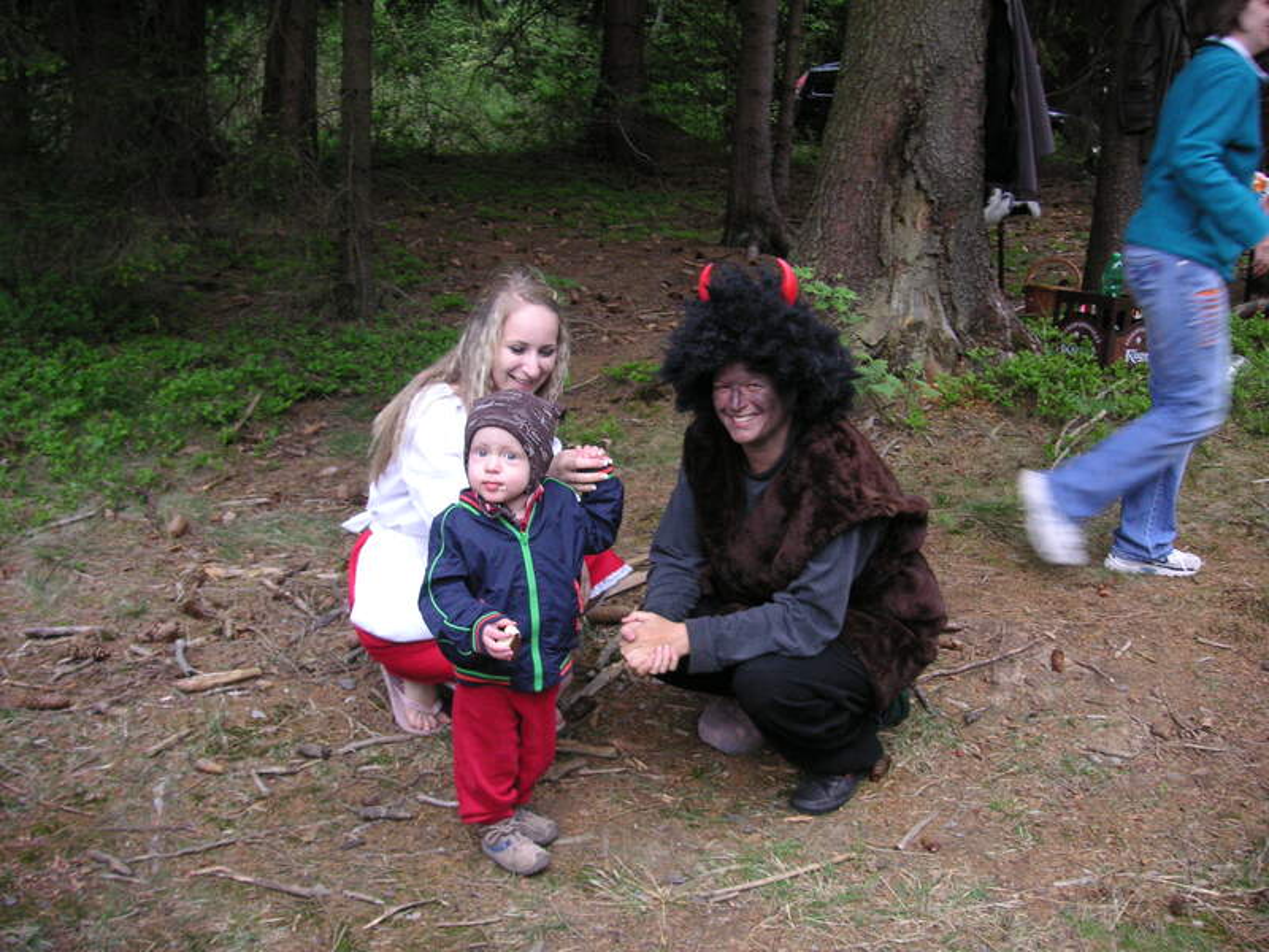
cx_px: 634
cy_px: 476
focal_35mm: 37
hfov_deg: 50.1
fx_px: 1356
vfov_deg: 38.7
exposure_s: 1/45
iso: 80
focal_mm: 6.1
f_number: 2.8
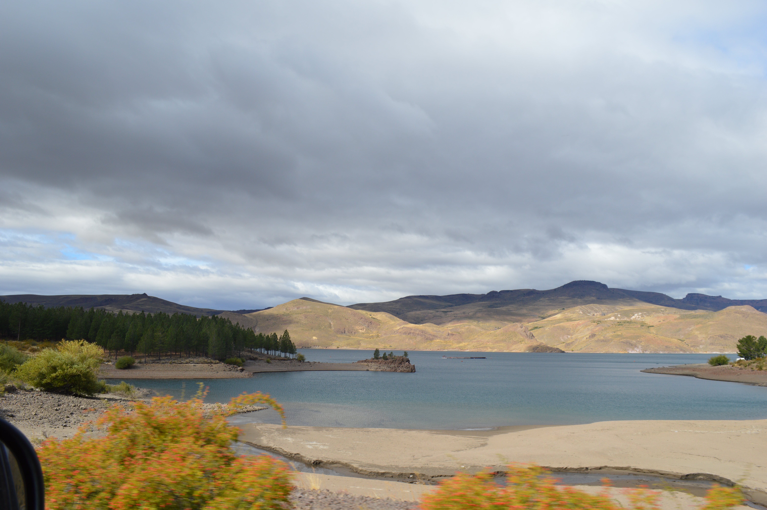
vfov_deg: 47.8
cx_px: 384
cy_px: 255
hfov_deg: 67.4
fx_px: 575
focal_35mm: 27
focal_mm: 18
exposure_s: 1/250
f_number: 8
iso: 100
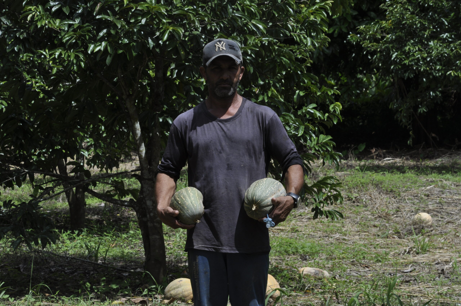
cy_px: 153
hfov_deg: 13.4
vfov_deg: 8.9
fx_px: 1957
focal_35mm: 153
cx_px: 230
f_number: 8
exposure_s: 1/320
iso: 250
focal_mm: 102
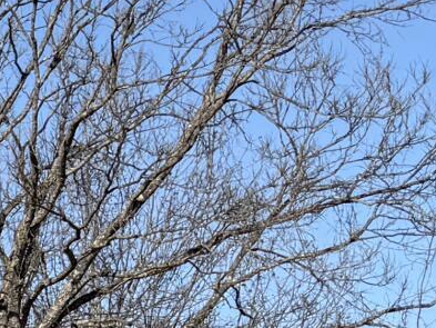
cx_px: -893
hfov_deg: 8.8
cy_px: 458
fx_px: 2306
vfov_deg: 8.0
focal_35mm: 183
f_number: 1.78
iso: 80
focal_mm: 6.76
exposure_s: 1/4405
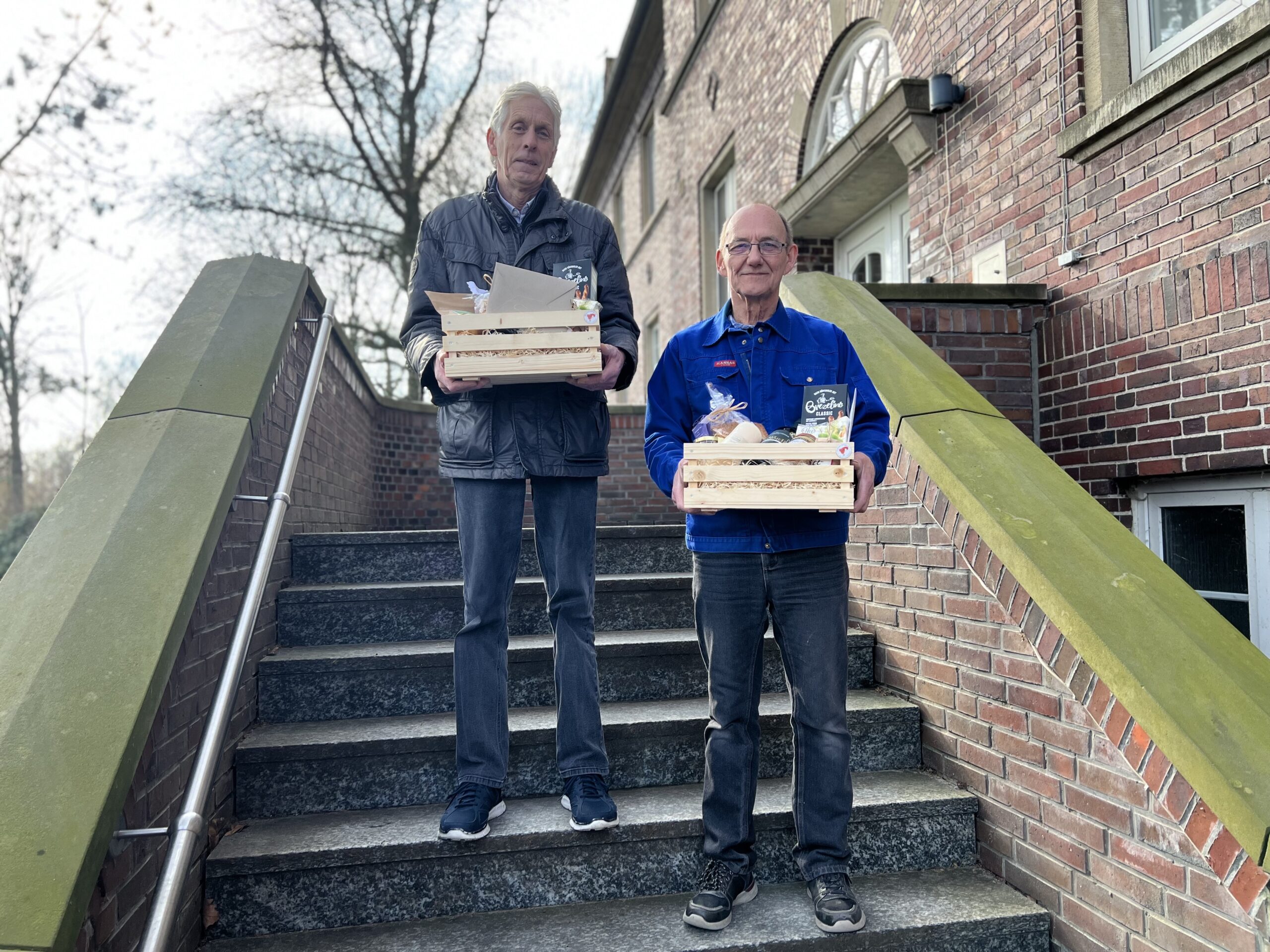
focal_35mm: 26
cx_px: 635
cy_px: 476
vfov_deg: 53.1
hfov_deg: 67.3
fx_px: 954
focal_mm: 5.7
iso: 50
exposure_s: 1/733
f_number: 1.5
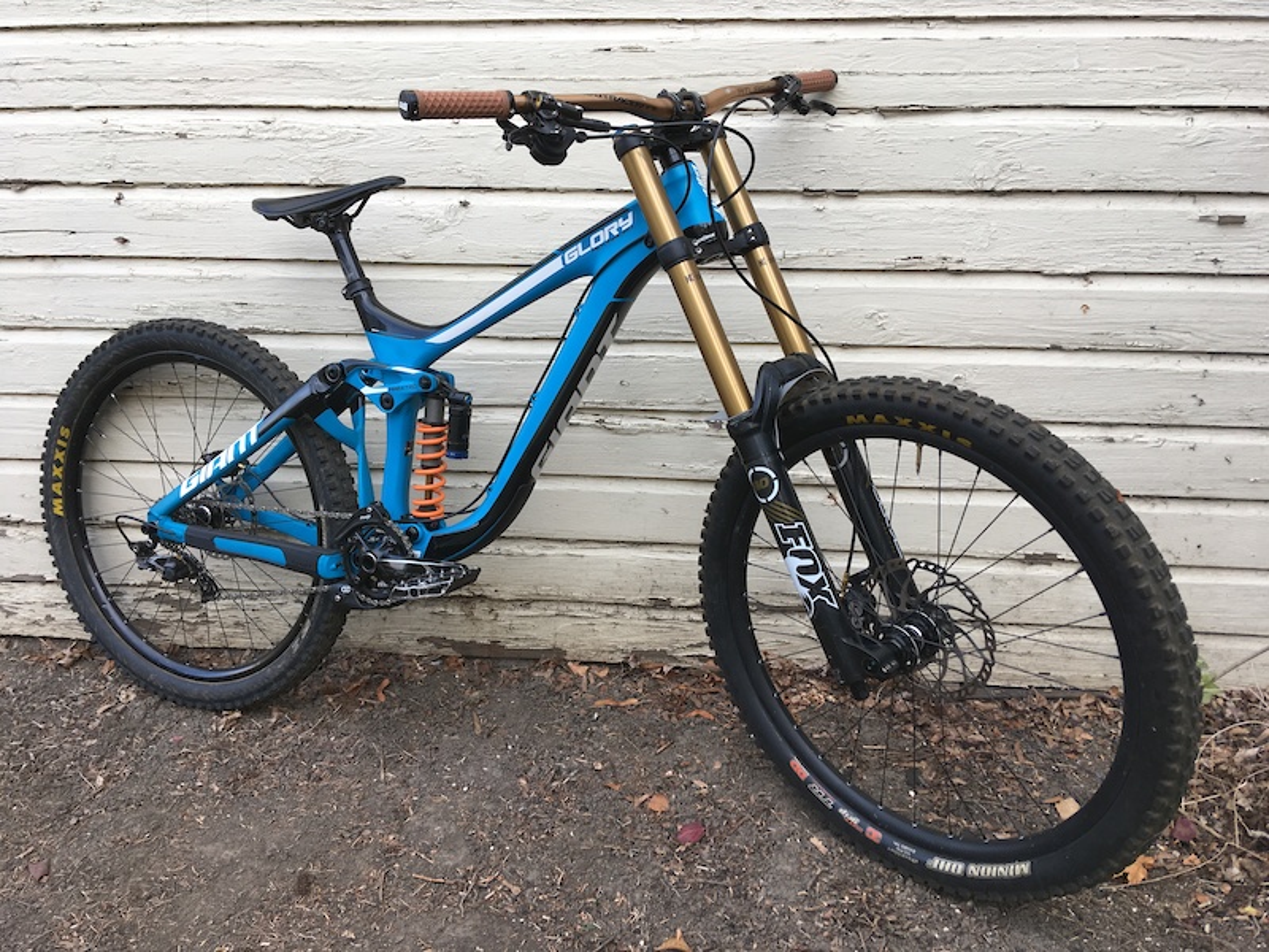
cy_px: 476
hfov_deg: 61.7
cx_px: 634
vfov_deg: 48.2
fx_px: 1063
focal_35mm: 29
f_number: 2.2
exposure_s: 1/120
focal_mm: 4.15
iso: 25
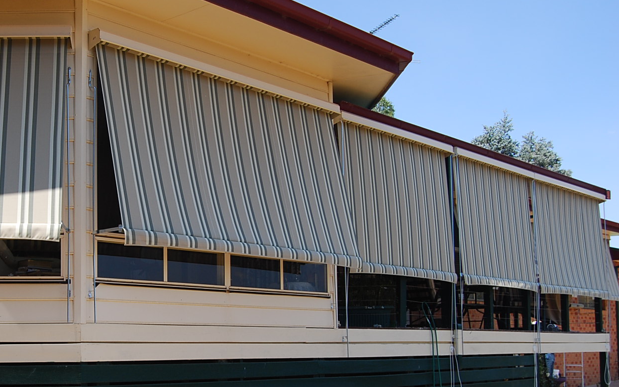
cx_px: 143
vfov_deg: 23.5
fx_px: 924
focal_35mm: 55
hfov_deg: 36.0
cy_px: 268
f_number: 5.6
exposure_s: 1/125
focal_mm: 23
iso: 160
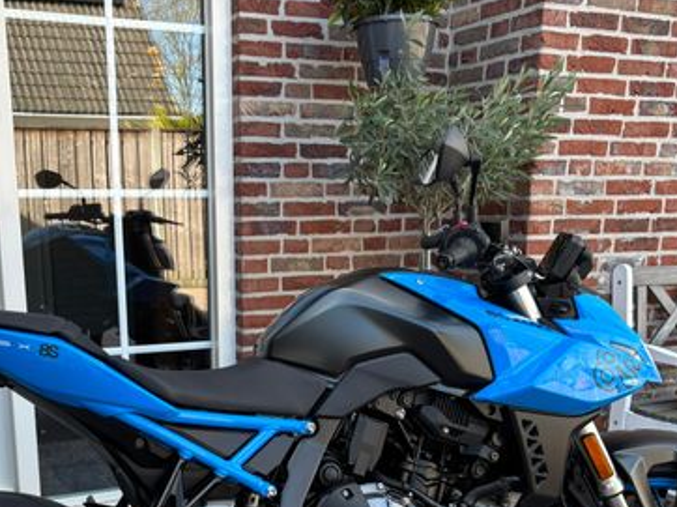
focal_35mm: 46
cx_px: 267
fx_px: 899
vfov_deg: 30.3
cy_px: 445
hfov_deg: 41.1
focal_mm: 5.96
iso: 40
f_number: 1.6
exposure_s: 1/121
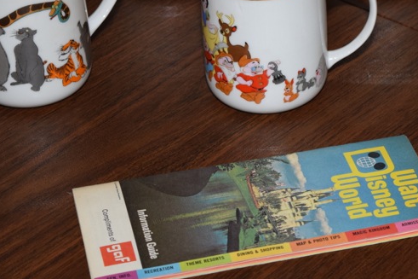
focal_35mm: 159
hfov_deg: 12.9
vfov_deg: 8.6
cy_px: 32
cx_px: 312
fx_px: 1845
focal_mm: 52
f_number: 5.6
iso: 640
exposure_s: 1/60
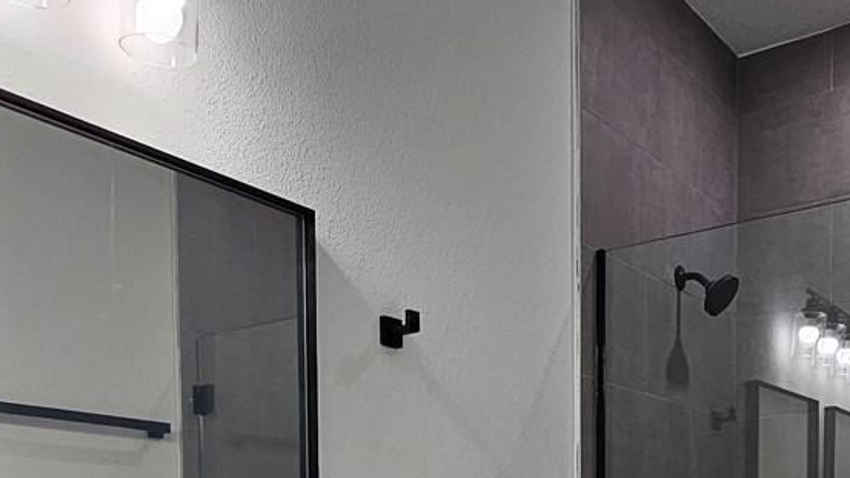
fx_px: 924
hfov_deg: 49.3
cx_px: 478
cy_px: 626
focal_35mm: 41
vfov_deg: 25.0
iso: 80
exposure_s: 1/120
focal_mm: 2.2
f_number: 2.2
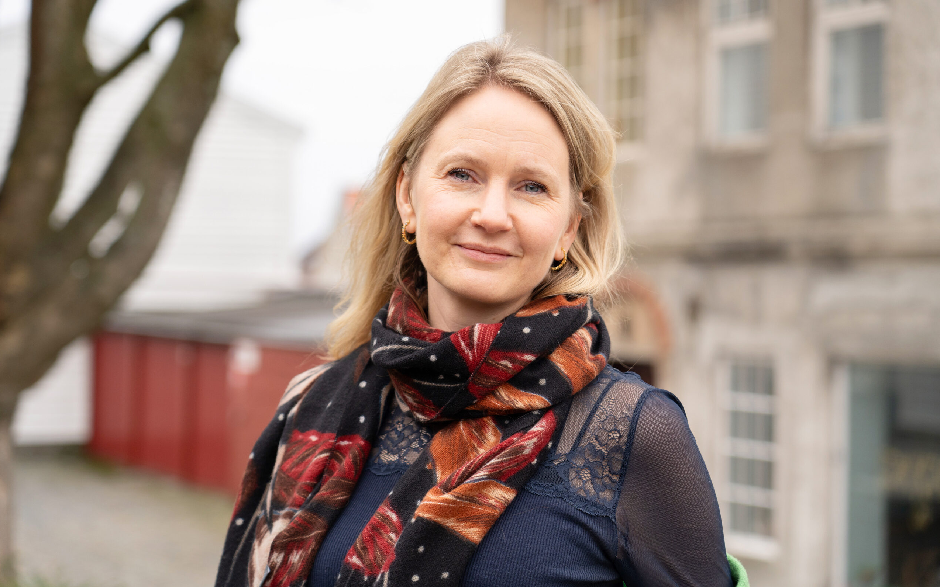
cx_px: 470
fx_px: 2152
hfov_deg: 24.6
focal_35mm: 84
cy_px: 274
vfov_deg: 15.5
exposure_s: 1/160
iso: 500
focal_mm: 82
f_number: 4
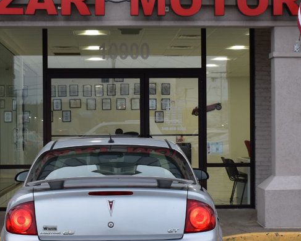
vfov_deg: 17.9
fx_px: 766
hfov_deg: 22.2
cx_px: 148
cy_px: 141
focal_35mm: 86
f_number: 8
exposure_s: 1/60
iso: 400
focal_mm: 29
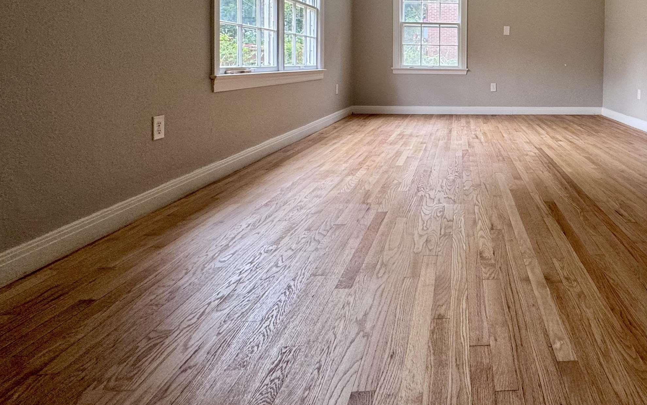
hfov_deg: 71.5
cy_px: 79
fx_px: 406
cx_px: 491
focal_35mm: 23
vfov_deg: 49.8
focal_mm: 2.22
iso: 160
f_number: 2.2
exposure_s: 1/120
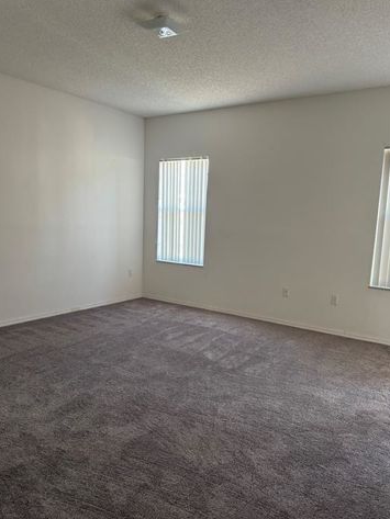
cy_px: 284
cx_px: 194
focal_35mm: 27
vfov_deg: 65.2
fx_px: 405
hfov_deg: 51.4
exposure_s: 1/60
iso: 400
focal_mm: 6.76
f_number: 1.78
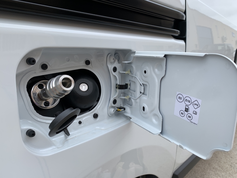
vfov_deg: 53.1
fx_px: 178
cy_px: 89
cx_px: 118
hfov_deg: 67.3
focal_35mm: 26
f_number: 1.8
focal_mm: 4.25
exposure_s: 1/1043
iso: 25
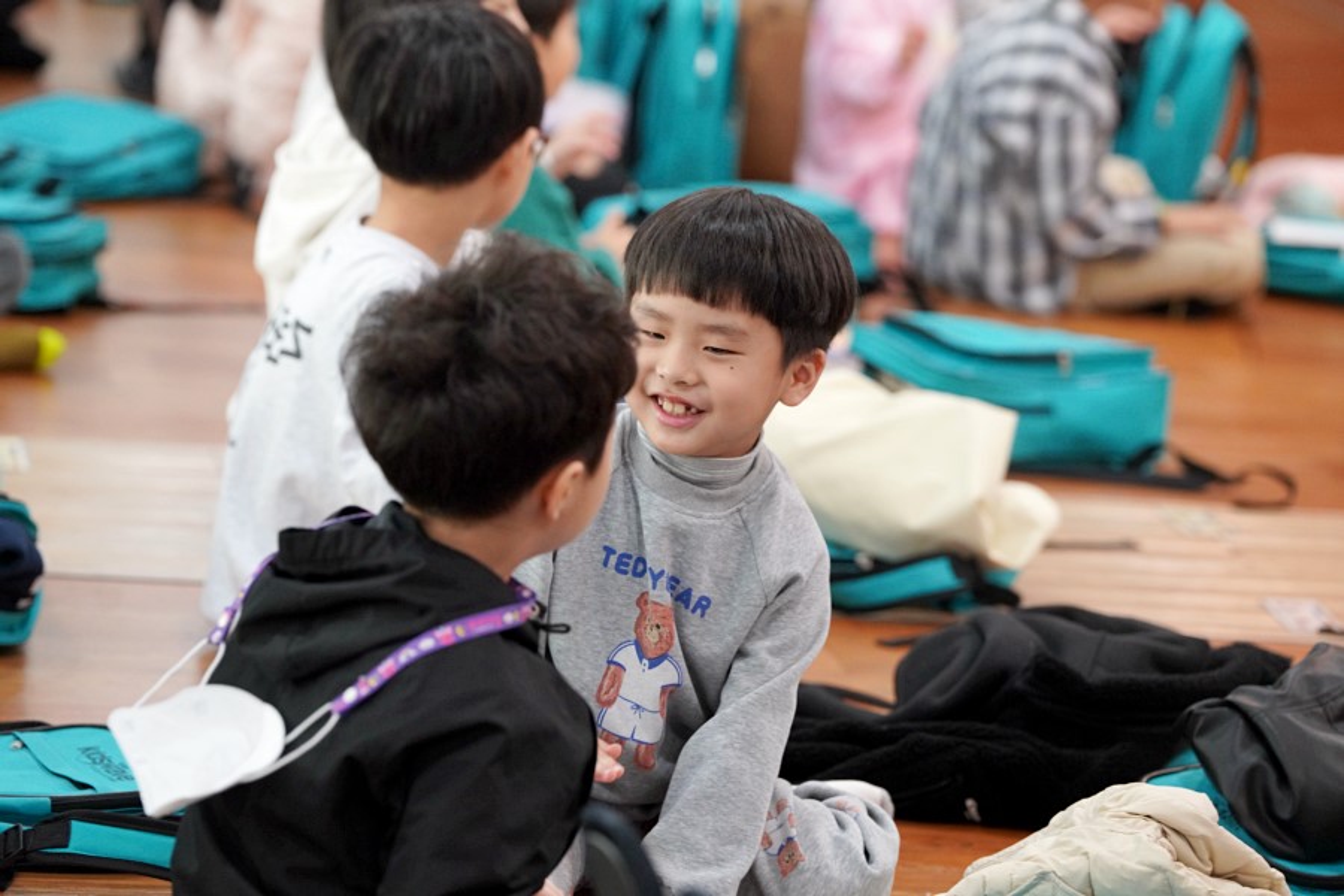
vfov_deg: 8.5
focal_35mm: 162
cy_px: 448
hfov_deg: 12.7
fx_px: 6048
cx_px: 672
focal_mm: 162
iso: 3200
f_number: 4
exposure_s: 1/200
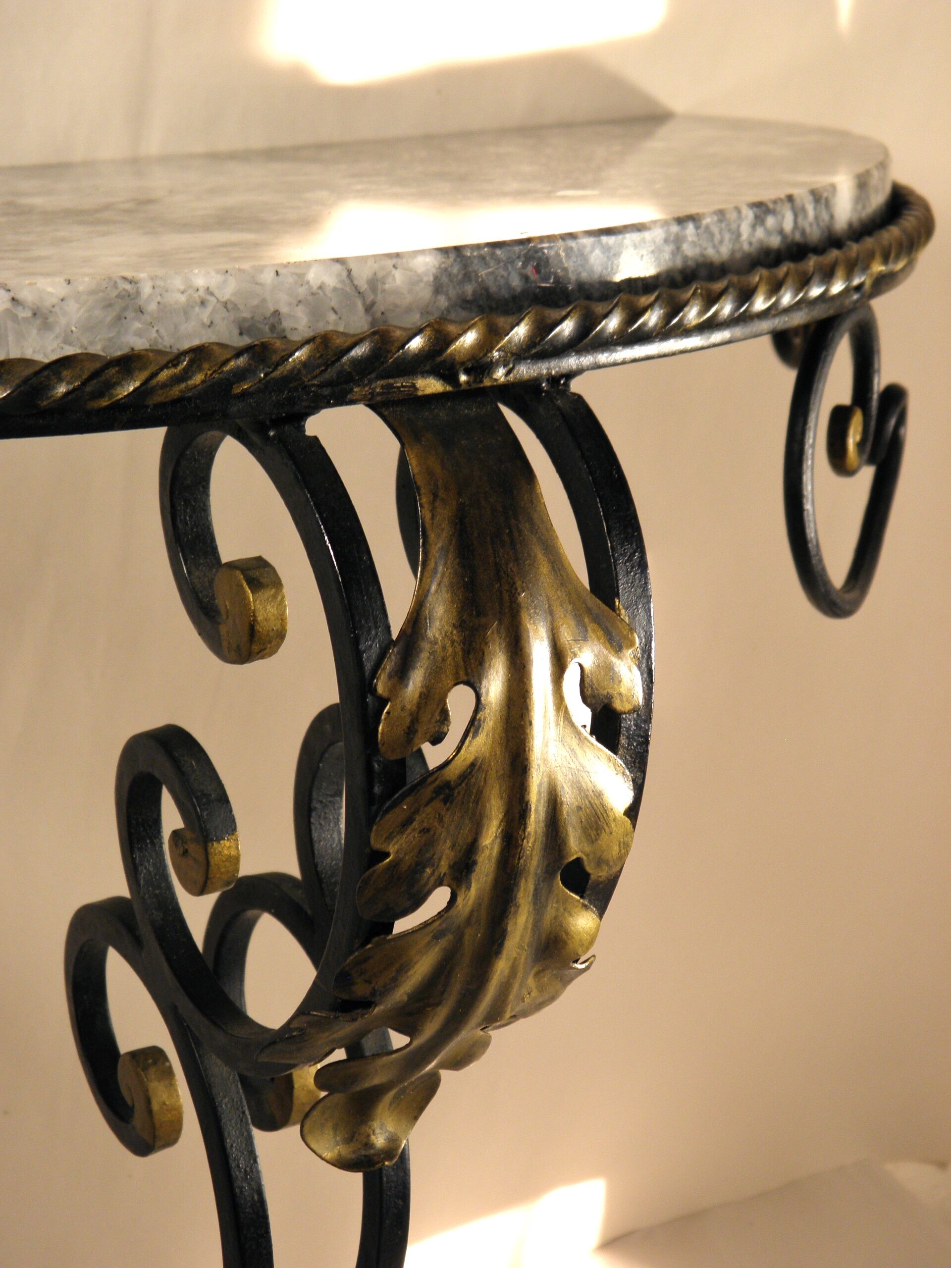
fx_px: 2491
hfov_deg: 21.6
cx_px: 476
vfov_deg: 28.6
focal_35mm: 68
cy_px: 634
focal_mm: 12.2
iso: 125
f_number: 4.3
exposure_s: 1/50
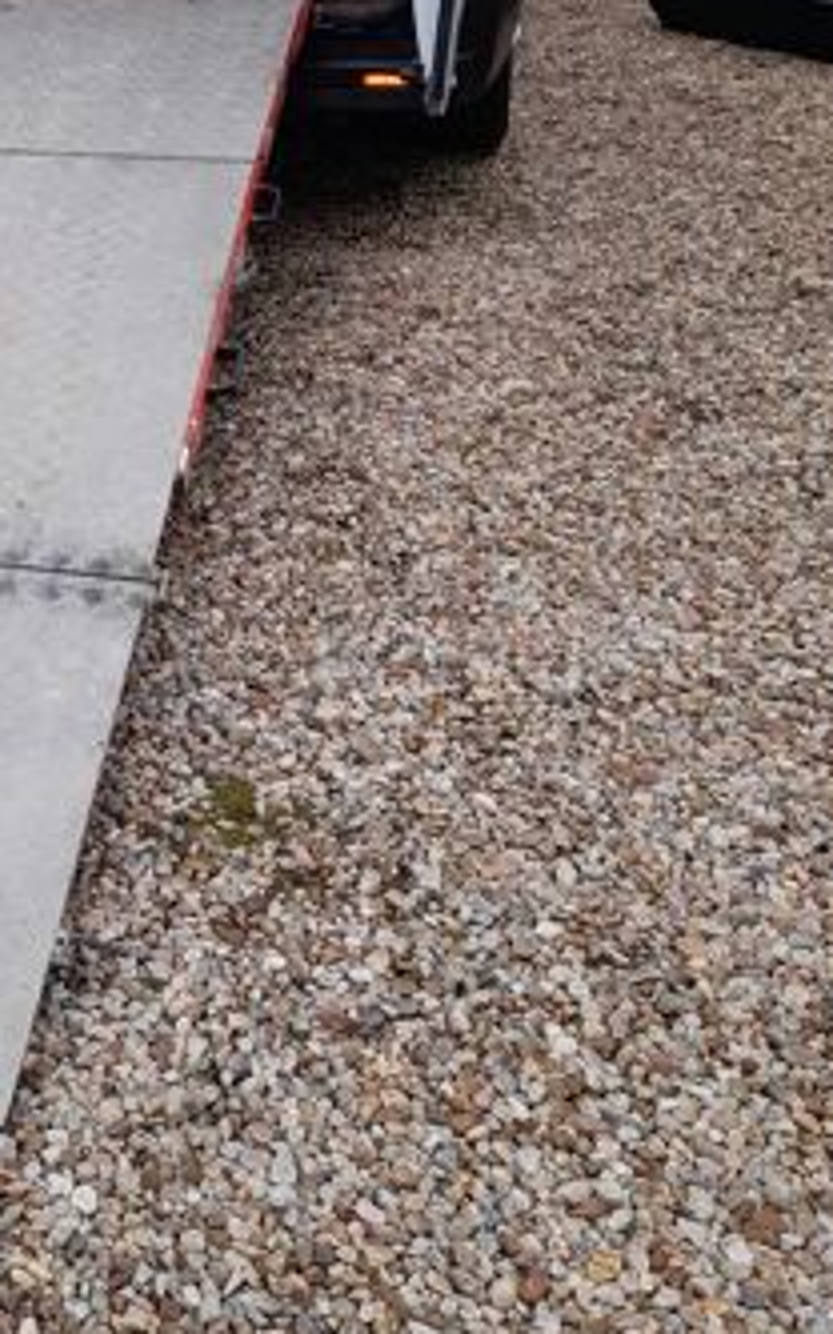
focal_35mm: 51
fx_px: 1853
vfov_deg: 38.3
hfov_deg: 23.8
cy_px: 288
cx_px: -68
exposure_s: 1/100
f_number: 2
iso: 25
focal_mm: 4.6
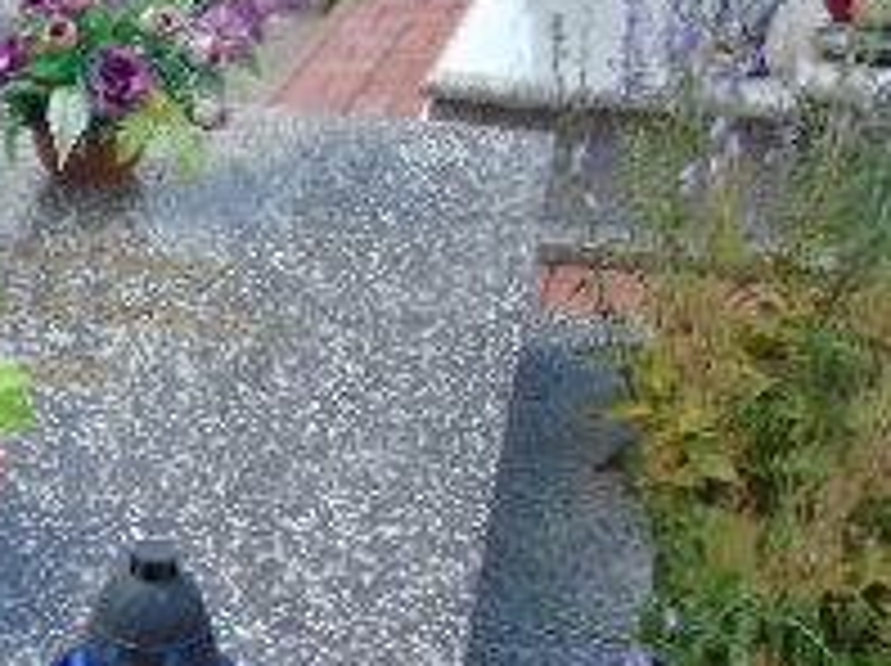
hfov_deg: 23.0
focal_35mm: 81
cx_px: -36
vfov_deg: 17.8
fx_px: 2082
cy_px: 621
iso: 80
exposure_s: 1/160
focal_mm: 4.4
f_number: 3.4
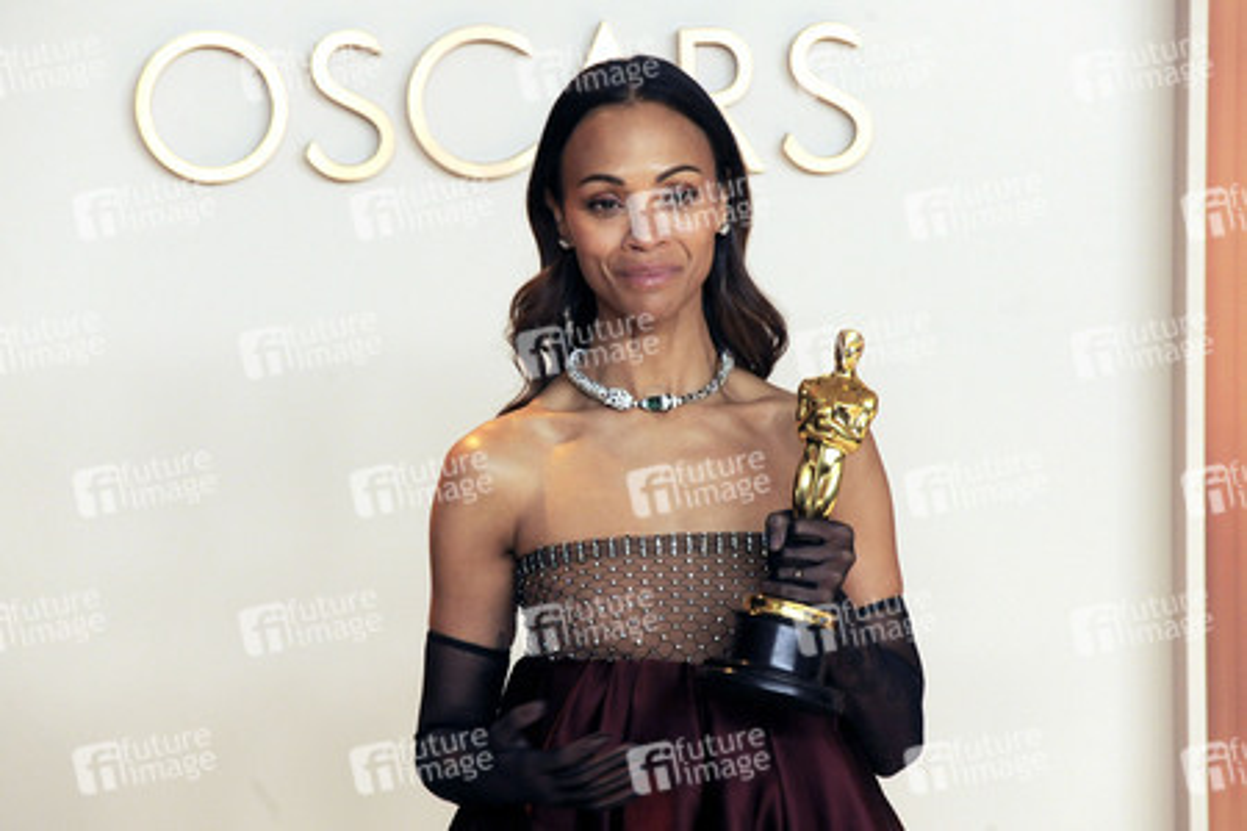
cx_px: 624
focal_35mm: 185
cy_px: 416
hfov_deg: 11.1
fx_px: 6408
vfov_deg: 7.4
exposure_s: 1/200
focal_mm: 185
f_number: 5.6
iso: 2000
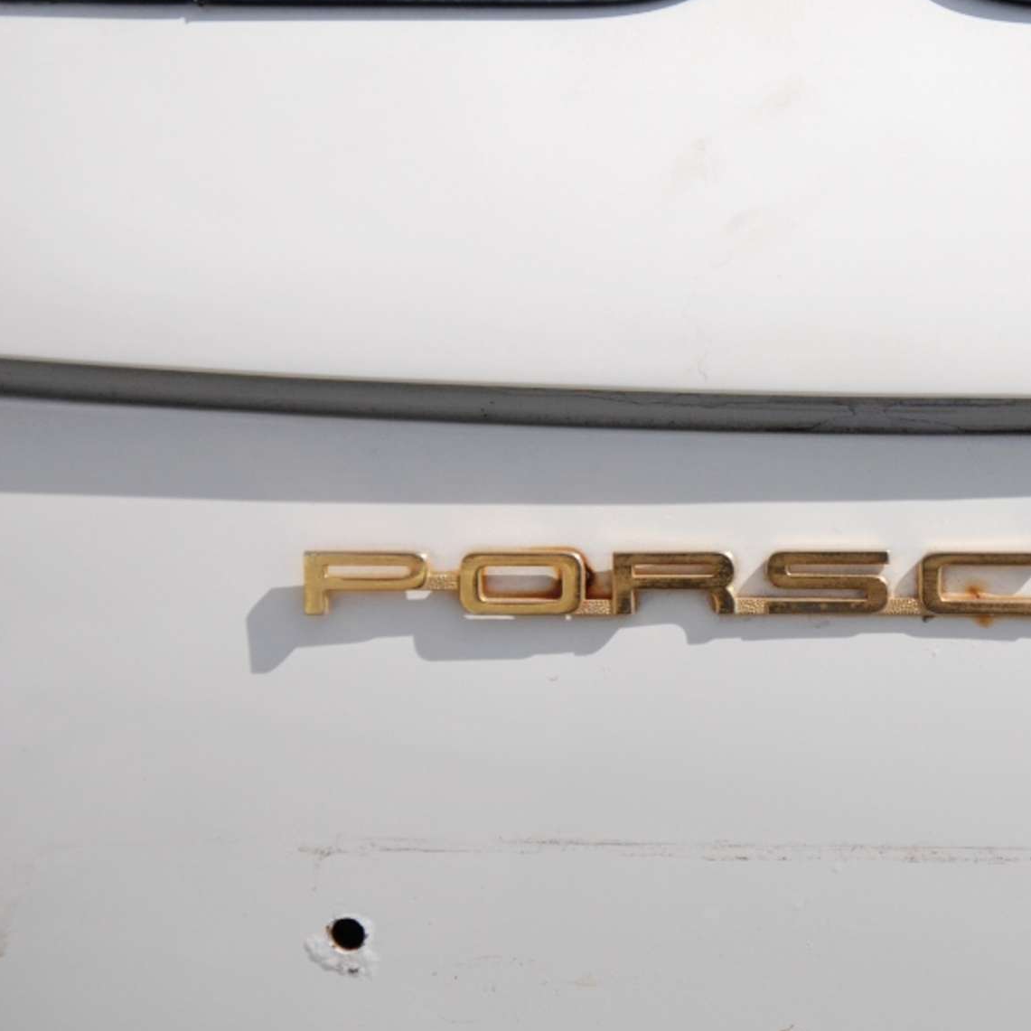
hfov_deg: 10.4
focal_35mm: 168
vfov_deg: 10.4
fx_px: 5652
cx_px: 886
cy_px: 511
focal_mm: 75
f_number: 9
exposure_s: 1/1250
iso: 400
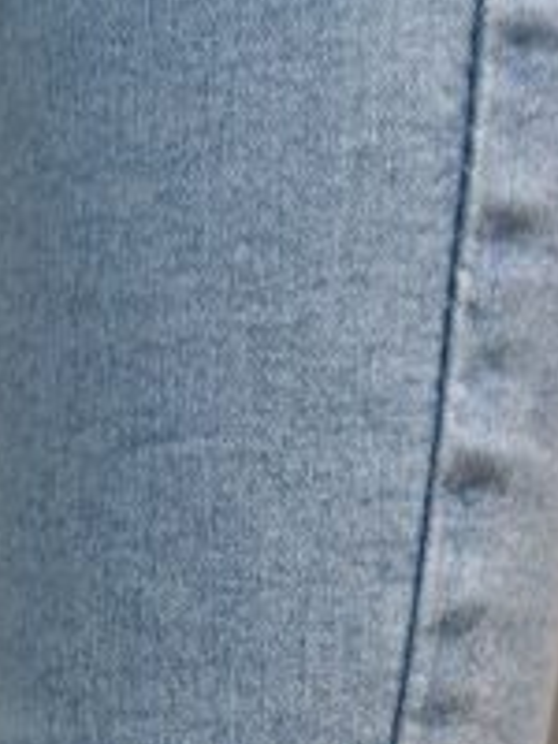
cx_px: -450
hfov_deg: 7.5
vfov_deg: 9.8
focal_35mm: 192
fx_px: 4127
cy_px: 1335
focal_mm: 6.86
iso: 80
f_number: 1.78
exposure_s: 1/387
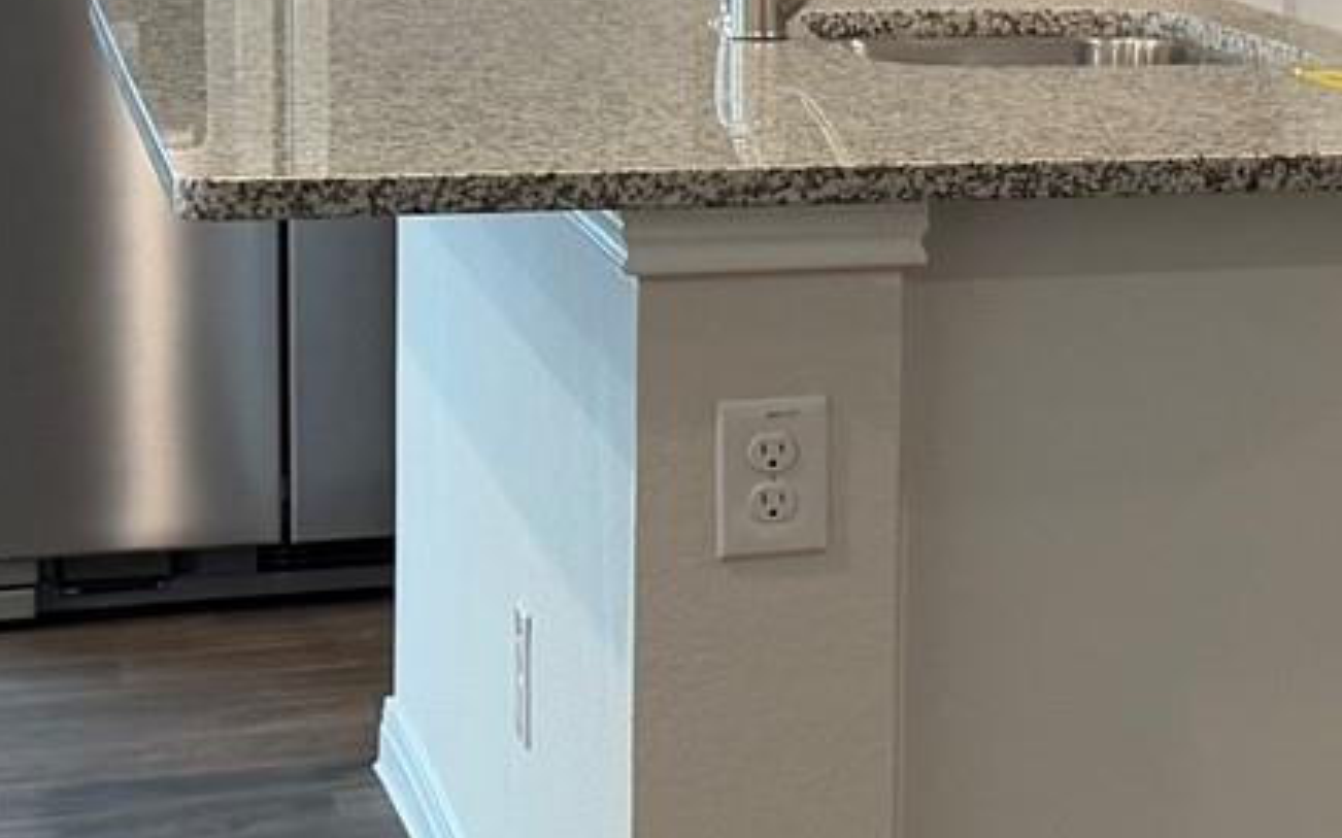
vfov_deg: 10.8
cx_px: 2607
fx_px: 4388
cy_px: 0
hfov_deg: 14.6
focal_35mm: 120
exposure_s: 1/60
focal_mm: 6.76
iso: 200
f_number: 1.78
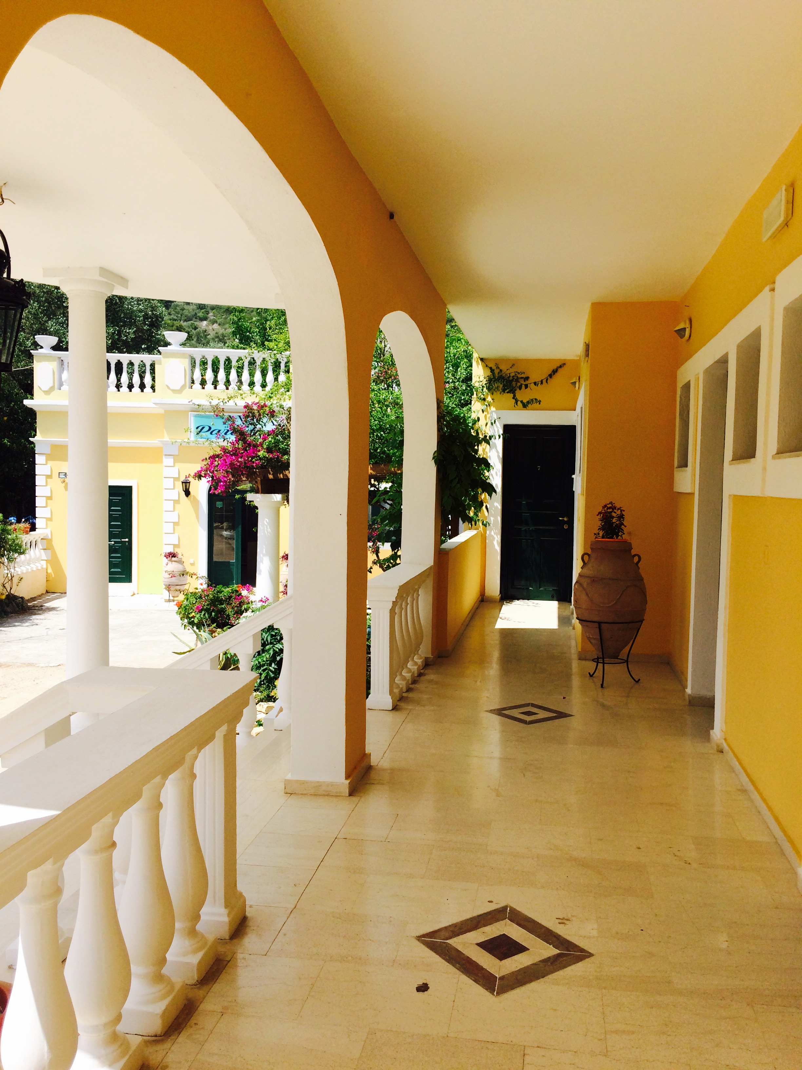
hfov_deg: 48.2
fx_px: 896
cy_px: 535
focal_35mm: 29
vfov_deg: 61.7
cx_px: 401
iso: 32
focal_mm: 4.15
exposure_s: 1/2053
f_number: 2.2
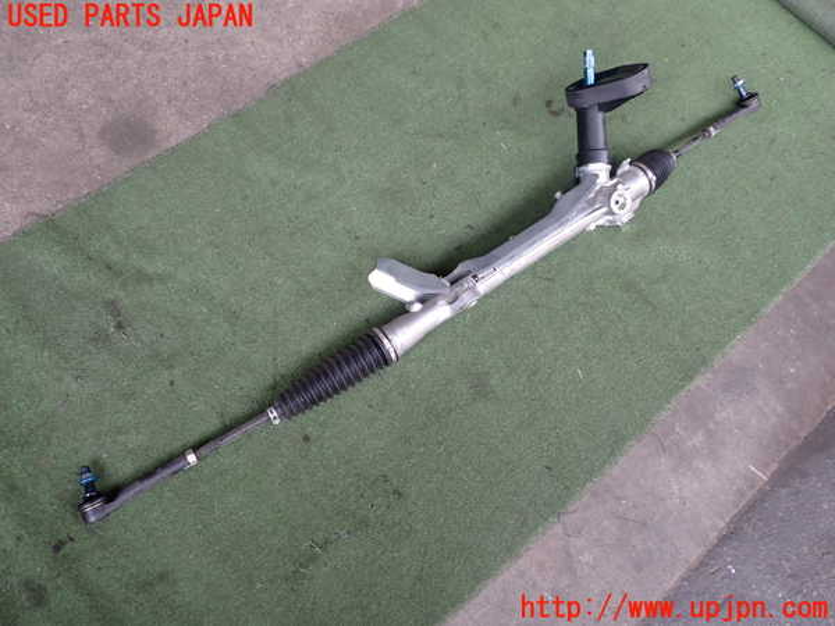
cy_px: 313
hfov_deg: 60.0
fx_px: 724
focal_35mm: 30
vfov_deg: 46.8
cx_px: 418
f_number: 2.3
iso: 160
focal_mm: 5.4
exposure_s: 1/125
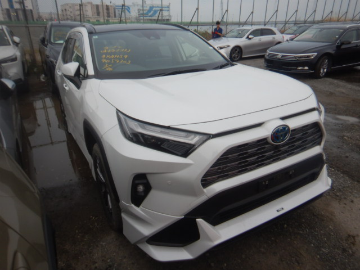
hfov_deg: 71.6
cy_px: 135
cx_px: 180
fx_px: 250
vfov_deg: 56.8
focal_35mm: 24
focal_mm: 4.3
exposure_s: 1/40
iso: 125
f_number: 2.8
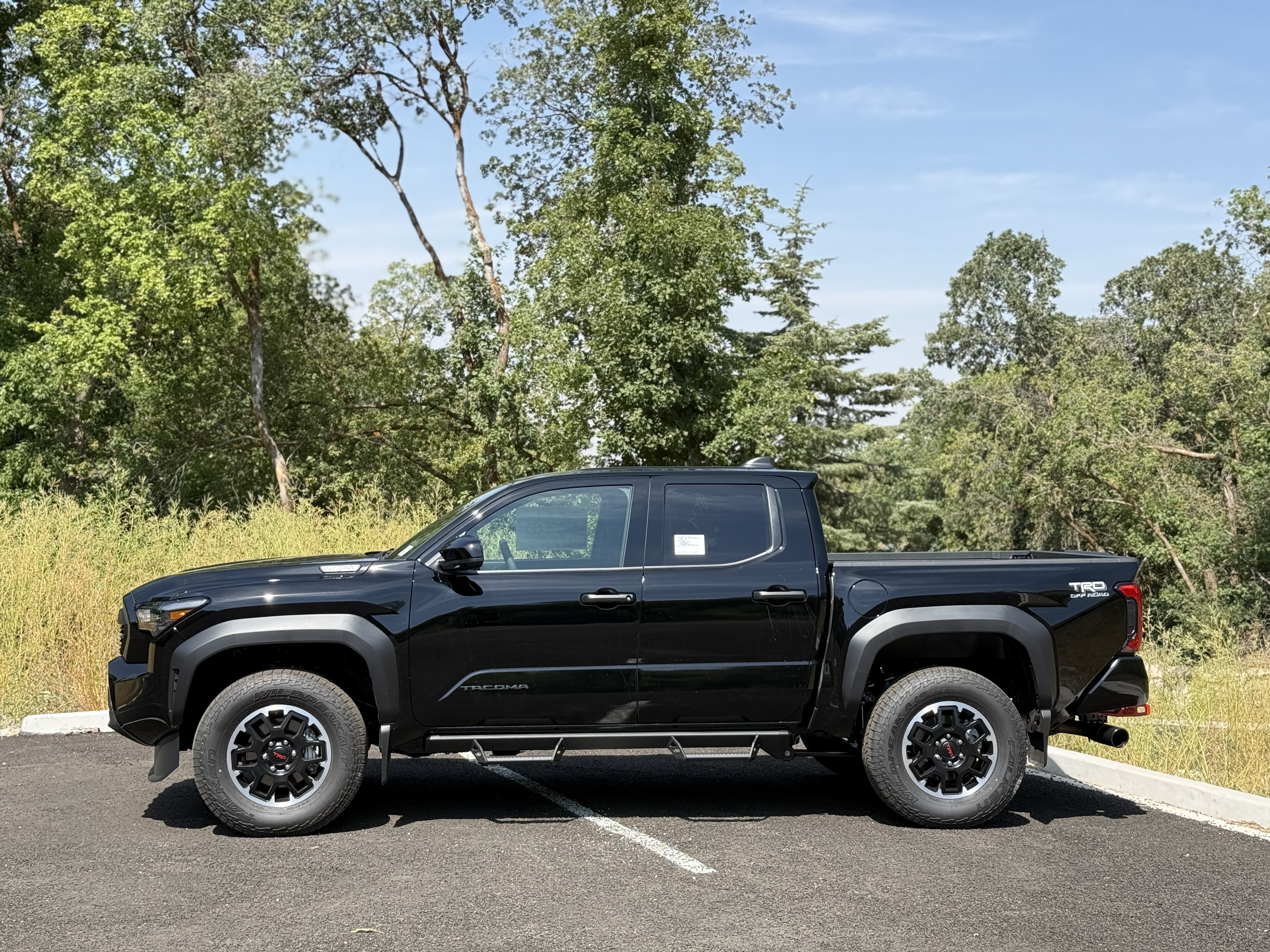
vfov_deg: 30.3
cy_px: 476
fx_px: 1761
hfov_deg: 39.7
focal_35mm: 48
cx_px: 635
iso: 100
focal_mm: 6.76
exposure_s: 1/1543
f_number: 1.78
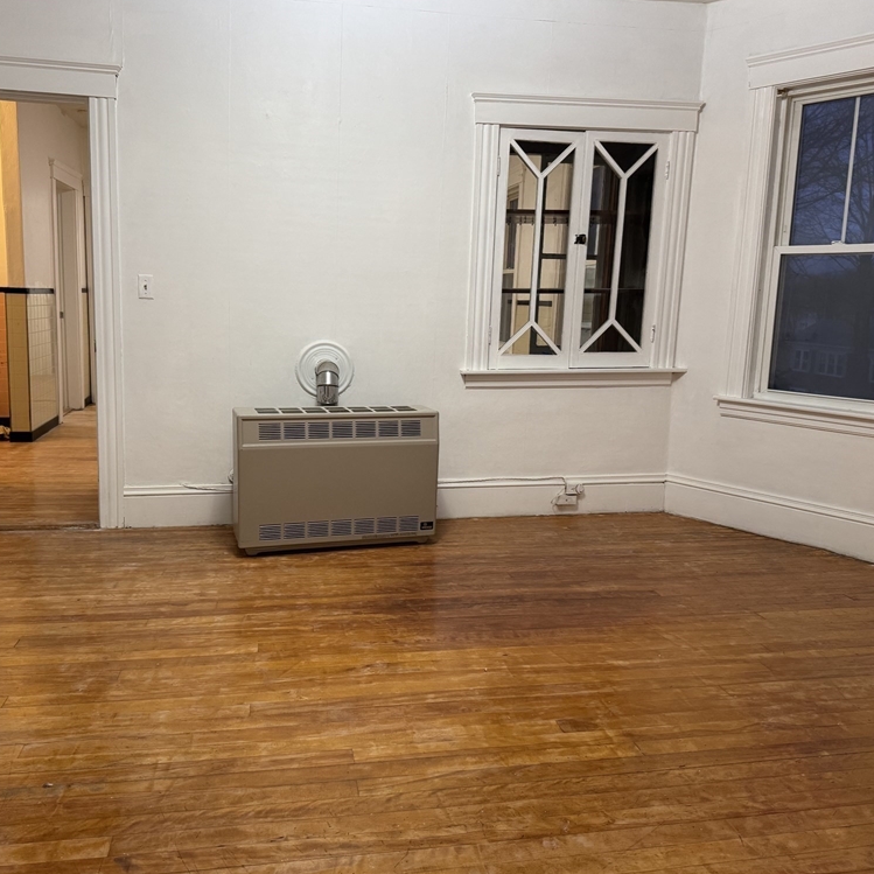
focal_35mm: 29
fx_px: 828
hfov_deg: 55.6
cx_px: 412
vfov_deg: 55.6
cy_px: 440
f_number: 1.78
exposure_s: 1/60
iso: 250
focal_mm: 6.76
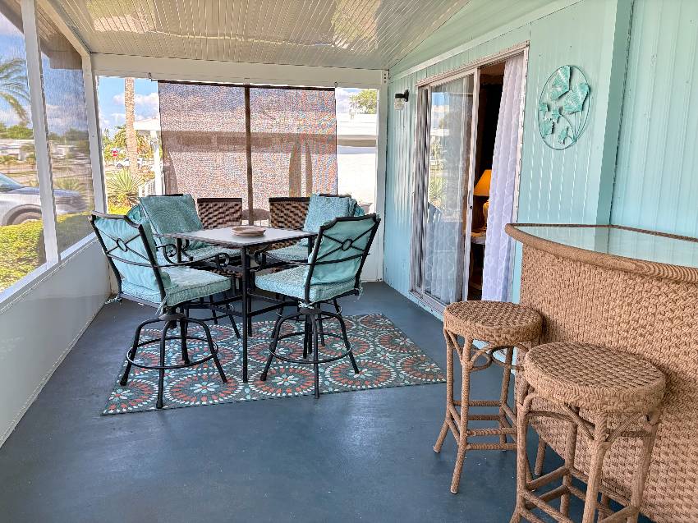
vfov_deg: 53.0
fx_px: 524
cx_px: 349
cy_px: 262
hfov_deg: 67.3
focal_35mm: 26
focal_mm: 5.96
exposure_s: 1/242
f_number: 1.6
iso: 80
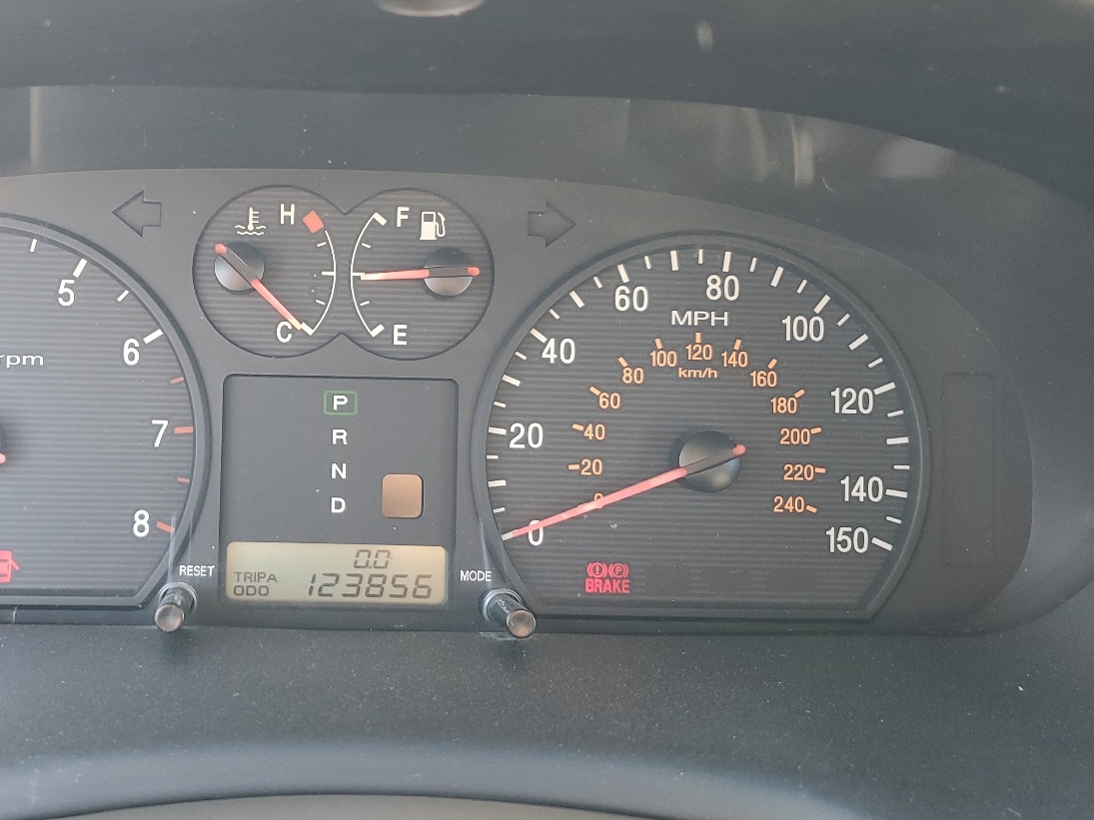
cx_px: 301
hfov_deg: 47.5
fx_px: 1201
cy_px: 422
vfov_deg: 37.7
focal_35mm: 38
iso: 72
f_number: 1.5
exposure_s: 1/60.2
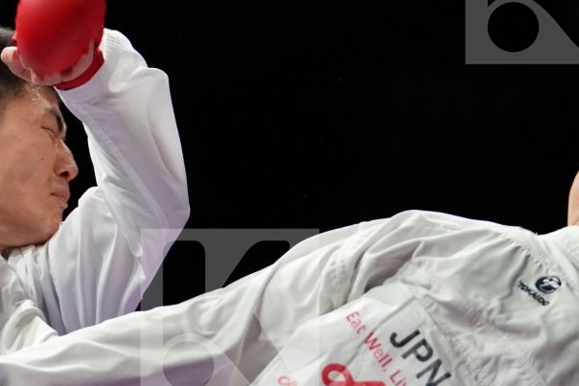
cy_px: 316
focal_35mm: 459
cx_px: -95
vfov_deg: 3.0
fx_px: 7384
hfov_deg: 4.5
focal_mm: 154
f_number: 2.8
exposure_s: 1/1000
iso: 3200
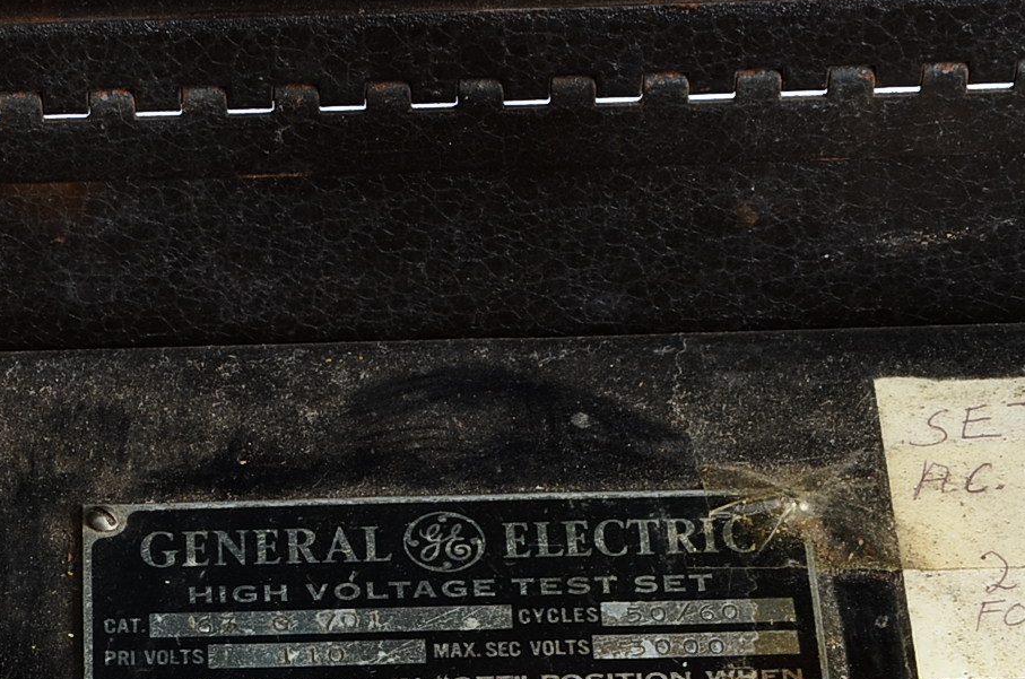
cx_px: 194
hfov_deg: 11.2
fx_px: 5210
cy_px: 767
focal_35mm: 183
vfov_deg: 7.4
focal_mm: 45
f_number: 10
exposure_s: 1/125
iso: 100
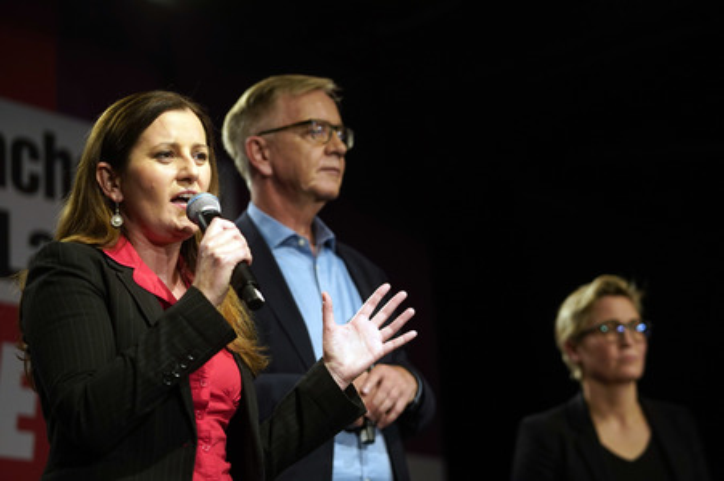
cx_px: 362
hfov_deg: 23.9
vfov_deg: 16.0
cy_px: 240
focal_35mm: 85
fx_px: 1708
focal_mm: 85
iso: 2000
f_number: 2.8
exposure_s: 1/1250
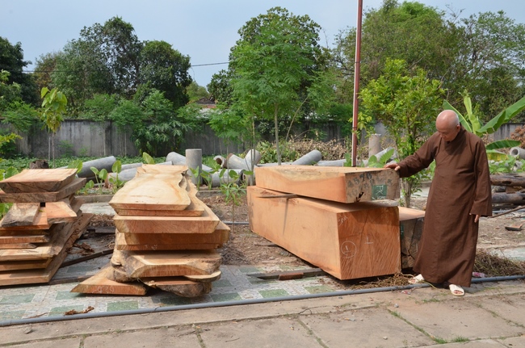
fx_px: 524
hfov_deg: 53.2
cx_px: 262
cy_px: 174
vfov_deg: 36.7
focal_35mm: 36
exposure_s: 1/1000
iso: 1600
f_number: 16
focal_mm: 24
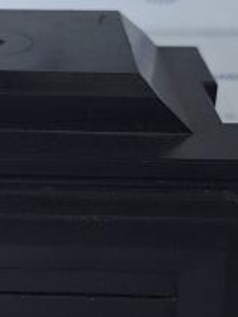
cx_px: 27
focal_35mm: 88
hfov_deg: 16.6
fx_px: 806
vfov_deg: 22.2
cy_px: 144
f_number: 1.8
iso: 100
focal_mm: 5.54
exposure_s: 1/50
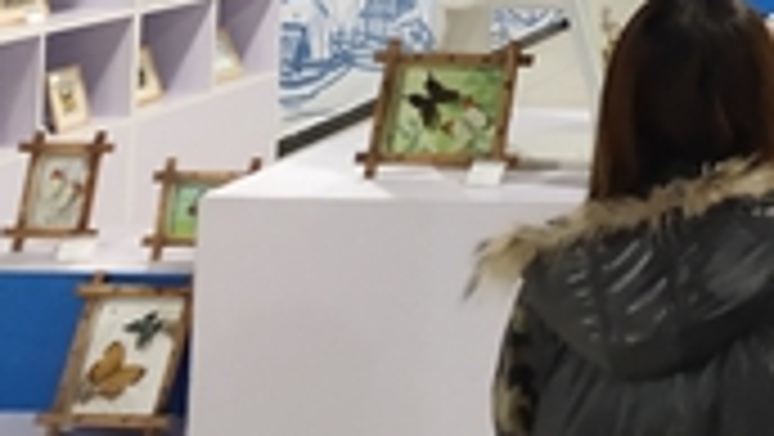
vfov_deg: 12.4
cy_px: -272
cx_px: 1012
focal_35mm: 92
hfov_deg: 21.0
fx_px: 1889
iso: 439
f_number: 1.8
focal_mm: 4.27
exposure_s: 1/33
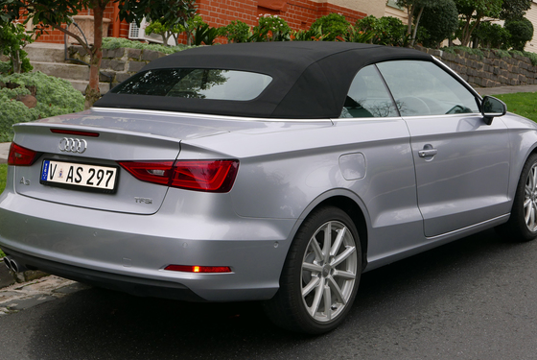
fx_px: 956
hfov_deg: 31.4
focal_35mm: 64
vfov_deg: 21.3
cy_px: 172
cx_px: 279
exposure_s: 1/200
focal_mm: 25.4
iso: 200
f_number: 5.6
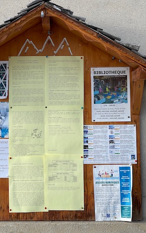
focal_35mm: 84
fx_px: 535
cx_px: 46
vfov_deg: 24.6
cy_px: 98
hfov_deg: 15.5
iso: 20
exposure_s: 1/246
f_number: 2.2
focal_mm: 7.5
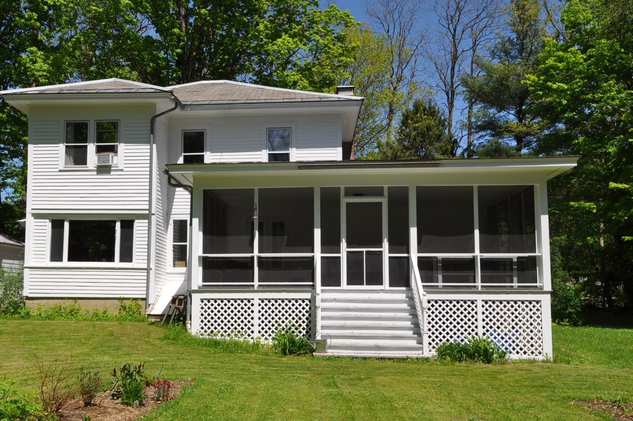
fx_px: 615
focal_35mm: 35
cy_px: 228
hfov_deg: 54.1
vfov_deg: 37.7
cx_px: 252
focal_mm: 16
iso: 200
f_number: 10
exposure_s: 1/400
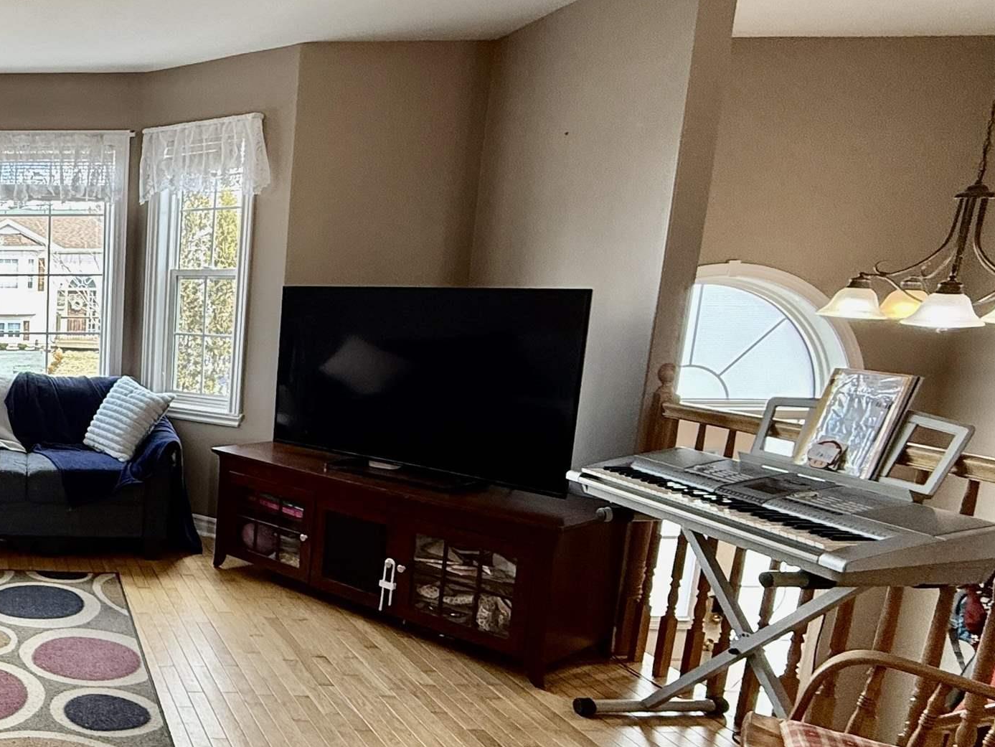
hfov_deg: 46.7
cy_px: 443
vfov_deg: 45.2
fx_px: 891
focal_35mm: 31
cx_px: -39
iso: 160
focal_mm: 2.22
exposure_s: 1/120
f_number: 2.2
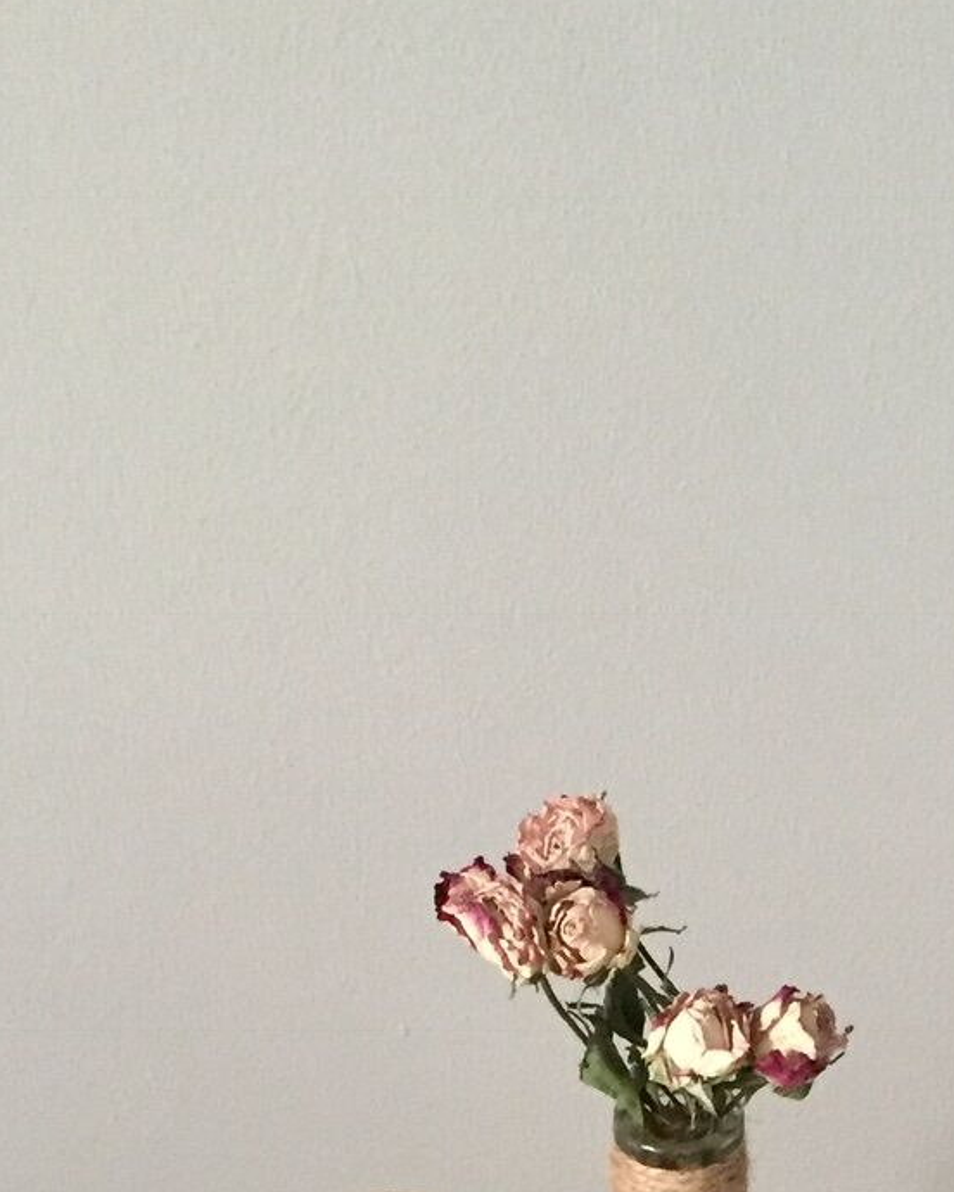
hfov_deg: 18.1
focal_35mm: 84
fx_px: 2965
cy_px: 1693
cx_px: 812
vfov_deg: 20.1
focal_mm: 4.15
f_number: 2.2
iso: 250
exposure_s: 1/17
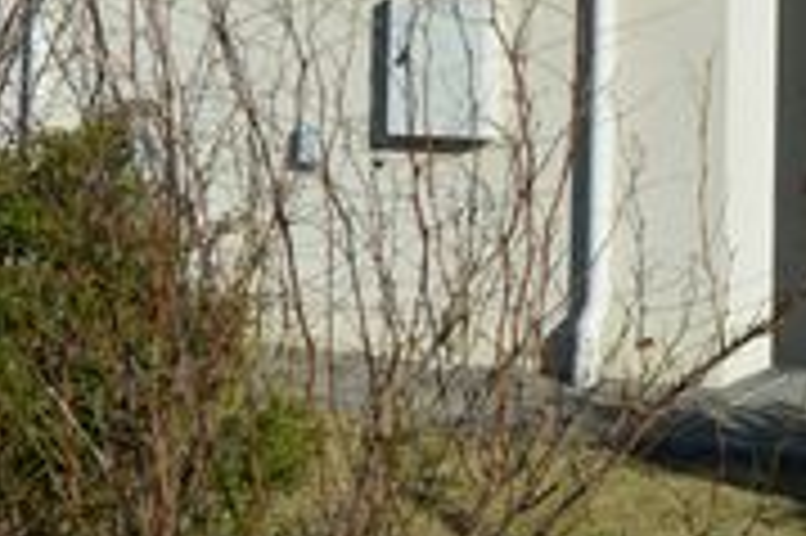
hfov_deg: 27.2
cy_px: -110
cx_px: 761
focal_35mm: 71
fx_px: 1588
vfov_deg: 18.2
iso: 100
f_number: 9
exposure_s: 1/320
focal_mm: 18
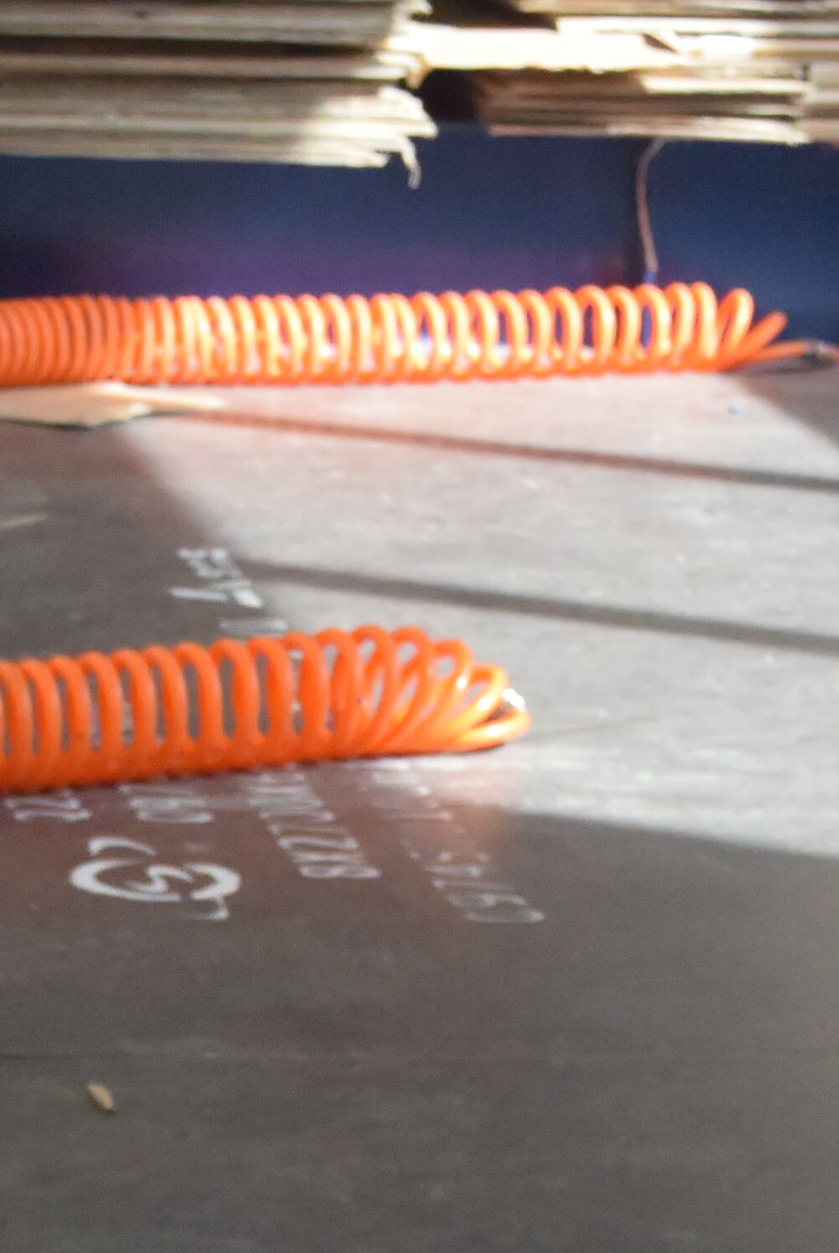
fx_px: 5229
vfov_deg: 13.6
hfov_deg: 9.0
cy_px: 961
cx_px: -253
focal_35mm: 150
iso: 1800
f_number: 4.5
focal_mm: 18.2
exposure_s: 1/500
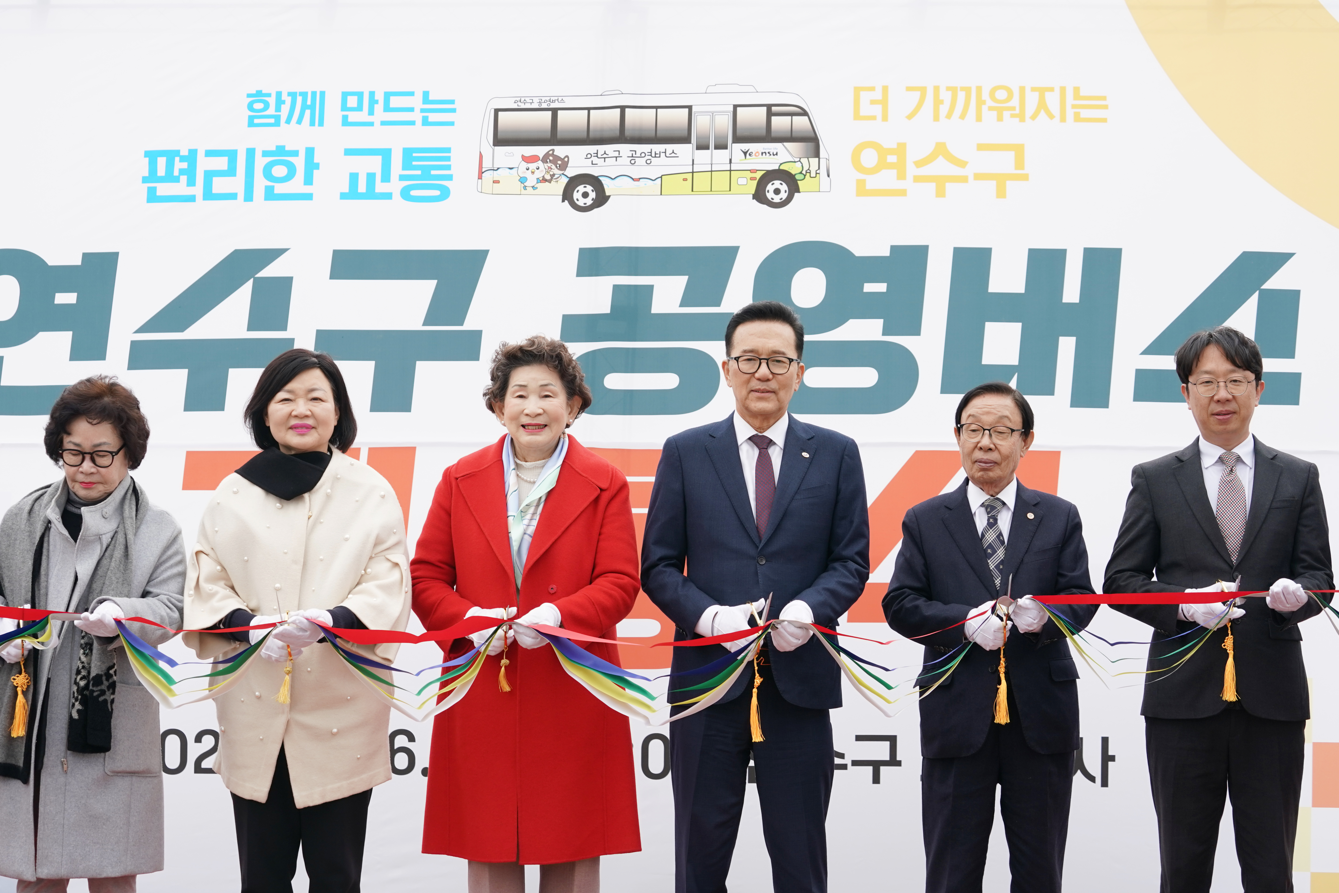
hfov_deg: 27.7
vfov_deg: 18.7
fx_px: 2715
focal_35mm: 73
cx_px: 670
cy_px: 446
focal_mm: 73
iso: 320
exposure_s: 1/250
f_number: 7.1
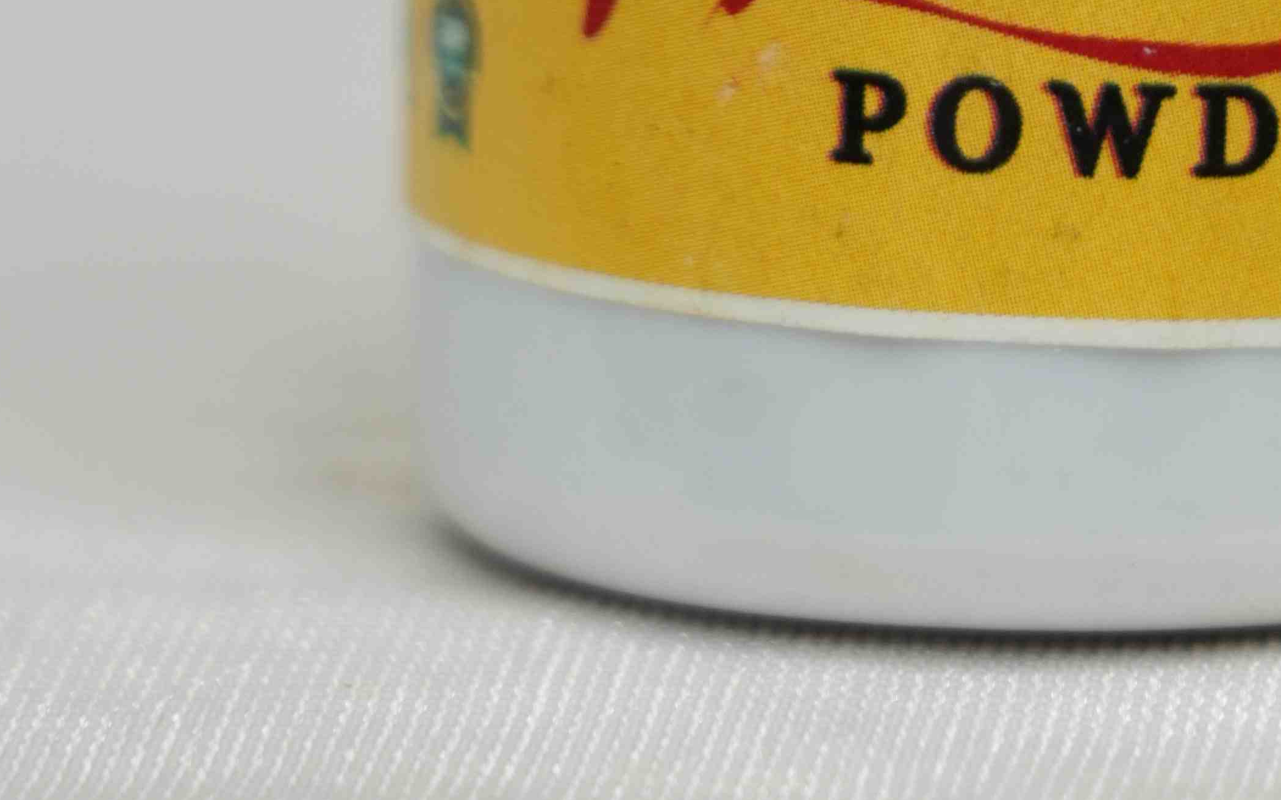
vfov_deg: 3.6
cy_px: -1006
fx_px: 12463
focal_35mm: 357
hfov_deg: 5.9
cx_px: 1025
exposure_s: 1/60
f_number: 6.3
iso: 250
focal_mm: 105
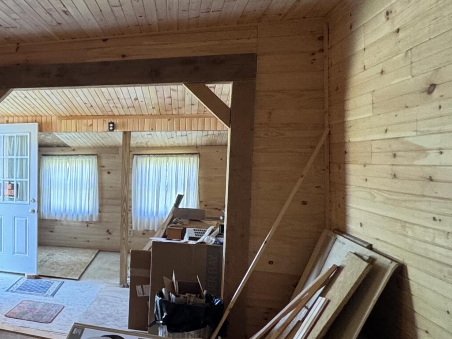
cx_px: -77
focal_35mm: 41
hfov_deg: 36.5
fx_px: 535
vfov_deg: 35.1
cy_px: 174
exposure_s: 1/60
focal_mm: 2.22
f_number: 2.2
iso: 200
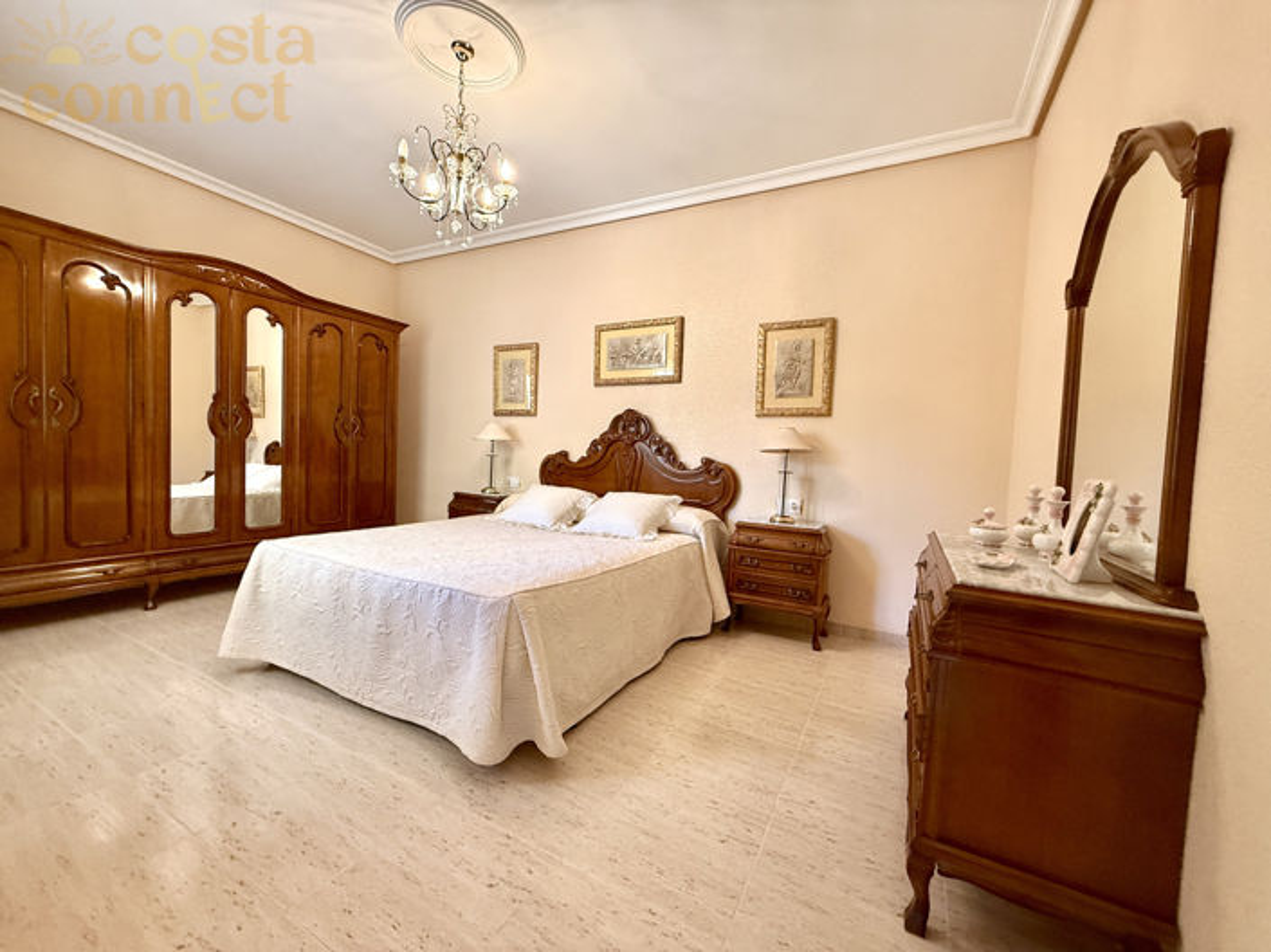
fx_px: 514
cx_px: 636
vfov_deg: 85.6
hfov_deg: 102.1
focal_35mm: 14
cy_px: 476
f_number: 2.2
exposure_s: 1/50
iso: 250
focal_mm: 2.22
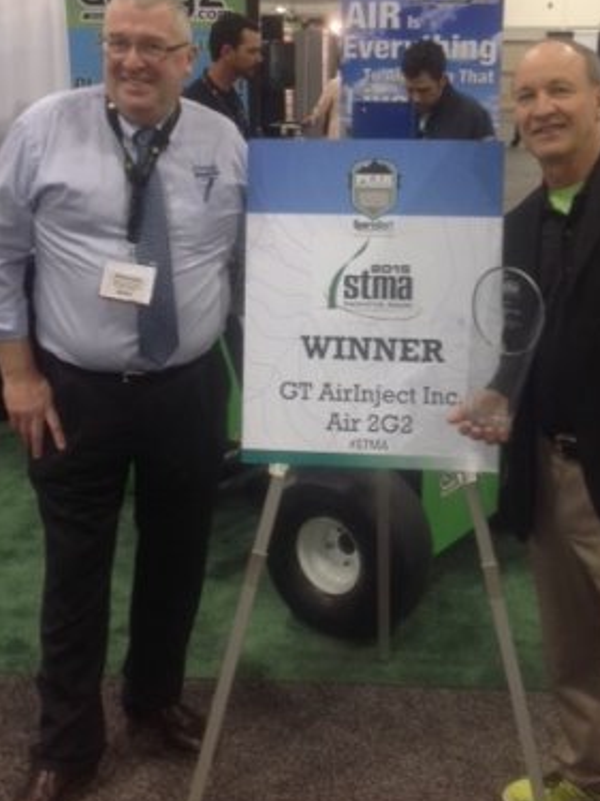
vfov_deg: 37.8
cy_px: 276
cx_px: 354
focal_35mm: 50
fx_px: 1156
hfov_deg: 29.0
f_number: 2.4
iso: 50
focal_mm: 4.28
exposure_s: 1/15
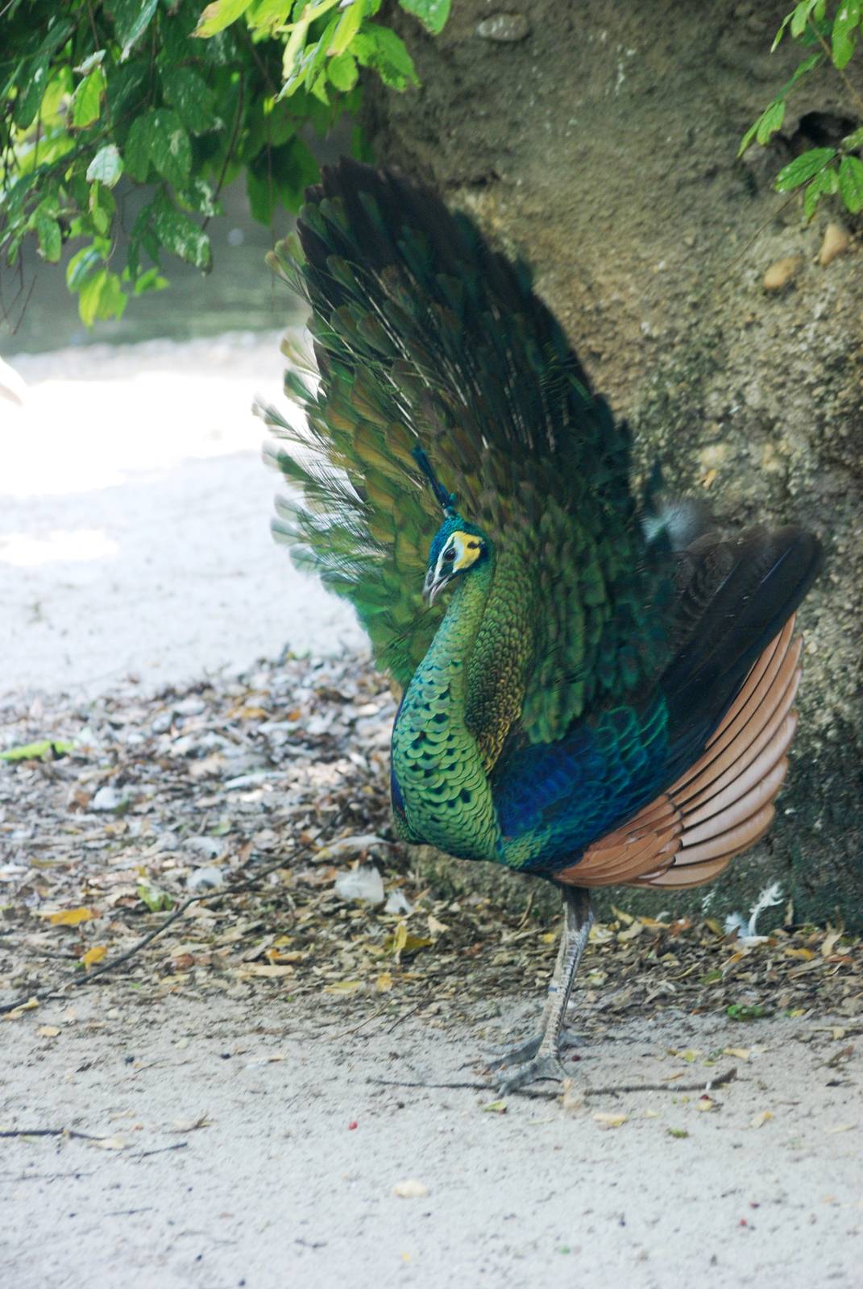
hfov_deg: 6.8
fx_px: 7261
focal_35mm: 202
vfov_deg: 10.1
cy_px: 644
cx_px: 432
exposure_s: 1/50
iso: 400
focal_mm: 135
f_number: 4.5
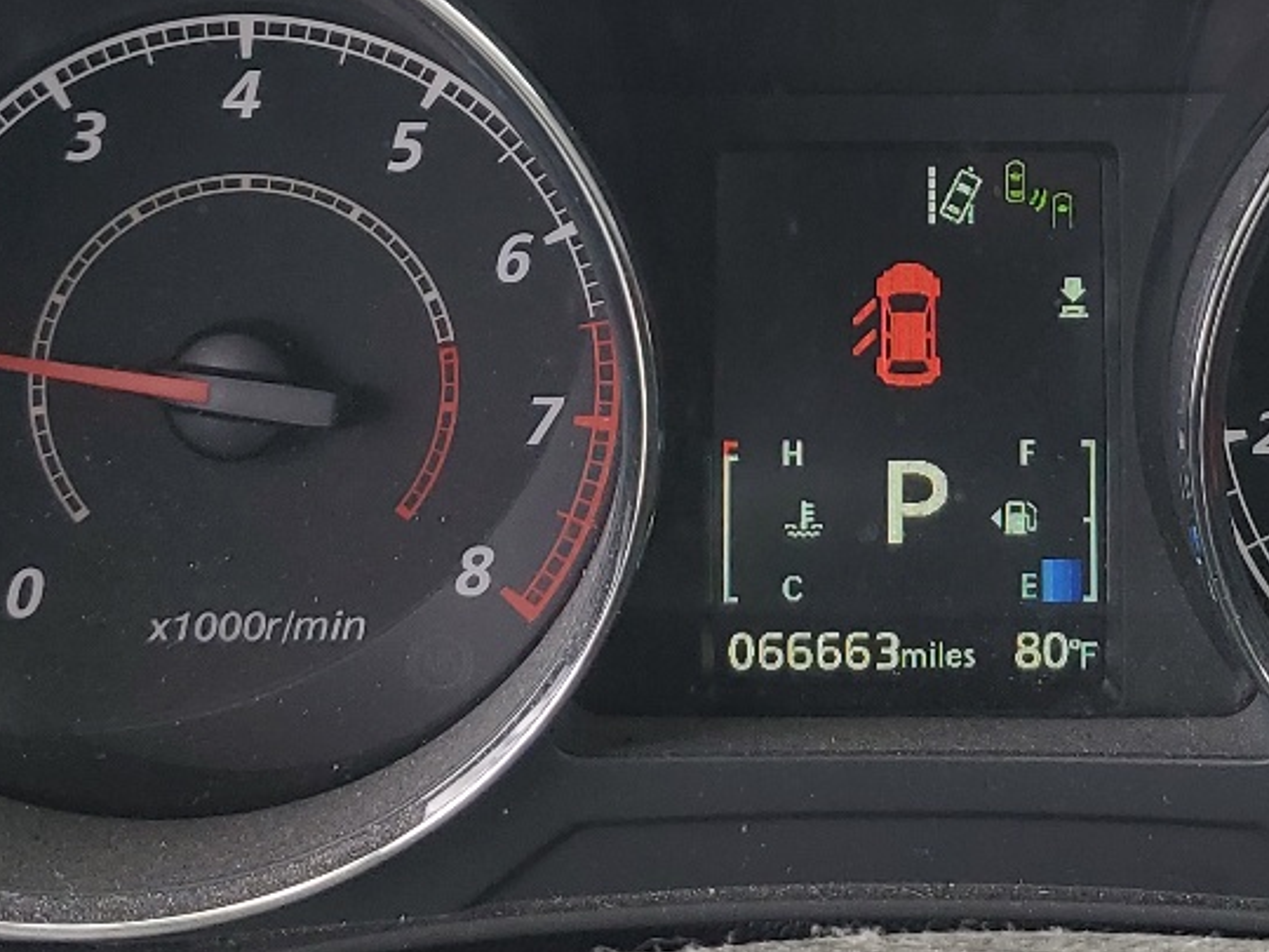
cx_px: 909
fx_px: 2823
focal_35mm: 77
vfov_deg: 18.9
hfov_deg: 25.1
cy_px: 186
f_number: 1.5
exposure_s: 1/238
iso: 50
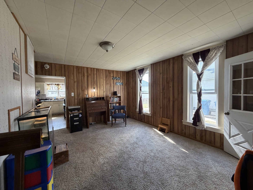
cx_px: 126
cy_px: 95
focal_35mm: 14
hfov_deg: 102.1
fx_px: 102
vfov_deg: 85.7
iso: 250
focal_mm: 2.22
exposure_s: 1/120
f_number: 2.2
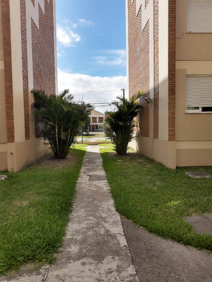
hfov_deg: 53.1
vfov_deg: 67.3
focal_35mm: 26
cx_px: 106
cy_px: 141
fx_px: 212
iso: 50
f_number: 1.7
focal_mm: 4.75
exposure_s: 1/4065
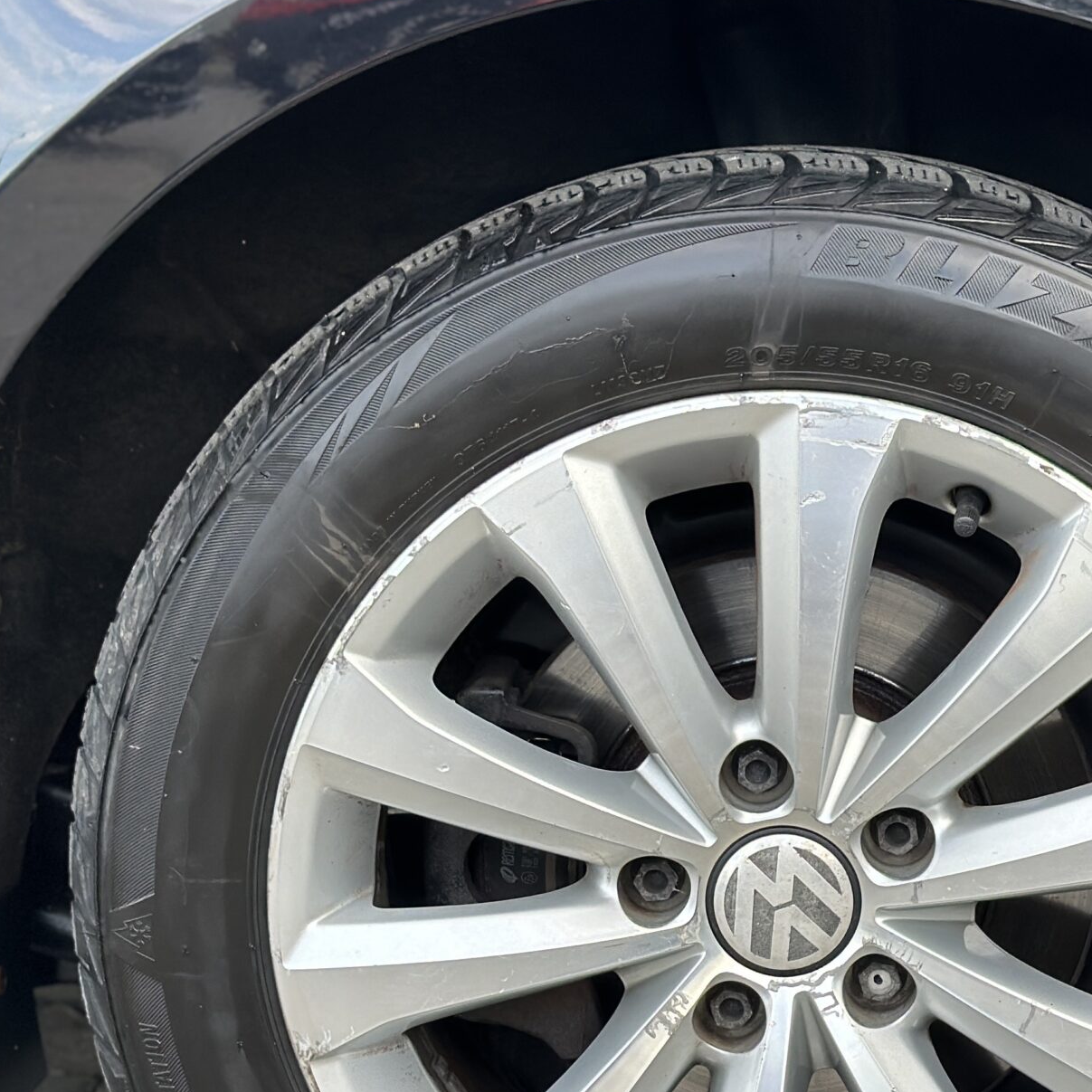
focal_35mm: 90
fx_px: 3212
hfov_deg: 19.2
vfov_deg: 19.2
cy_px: 814
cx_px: 716
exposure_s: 1/253
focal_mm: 6.86
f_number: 1.78
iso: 80
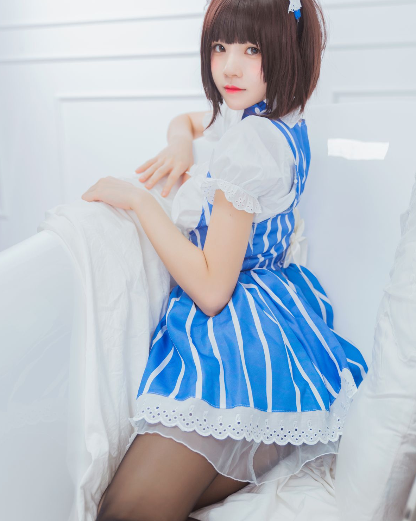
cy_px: 252
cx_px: 208
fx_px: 739
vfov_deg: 38.8
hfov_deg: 31.4
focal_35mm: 48
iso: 640
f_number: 2.8
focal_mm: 42
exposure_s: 1/60
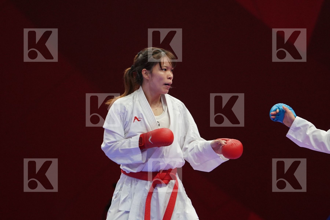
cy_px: 110
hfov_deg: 4.9
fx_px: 3850
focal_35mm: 420
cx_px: 165
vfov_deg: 3.3
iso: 3200
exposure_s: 1/1000
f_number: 4
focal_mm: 280
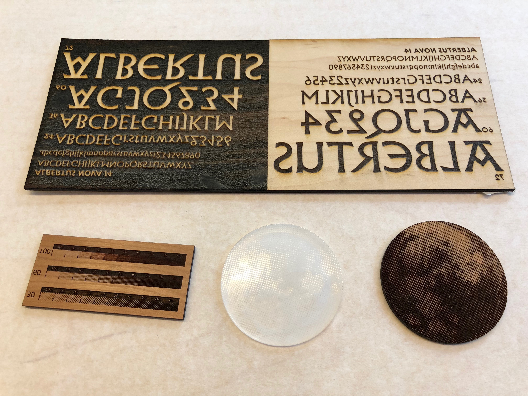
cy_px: 198
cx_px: 264
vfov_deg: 48.2
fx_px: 442
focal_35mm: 29
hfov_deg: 61.7
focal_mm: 3.99
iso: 32
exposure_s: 1/30
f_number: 1.8
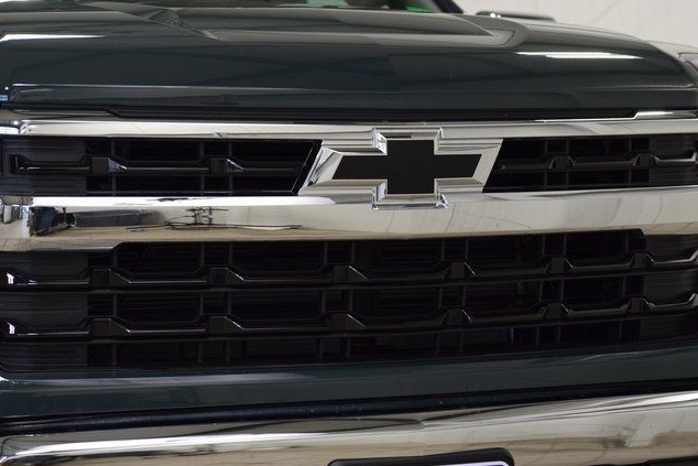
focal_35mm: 106
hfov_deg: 19.3
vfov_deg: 12.9
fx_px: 2056
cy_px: 234
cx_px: 349
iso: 1600
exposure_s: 1/125
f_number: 4.5
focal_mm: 70
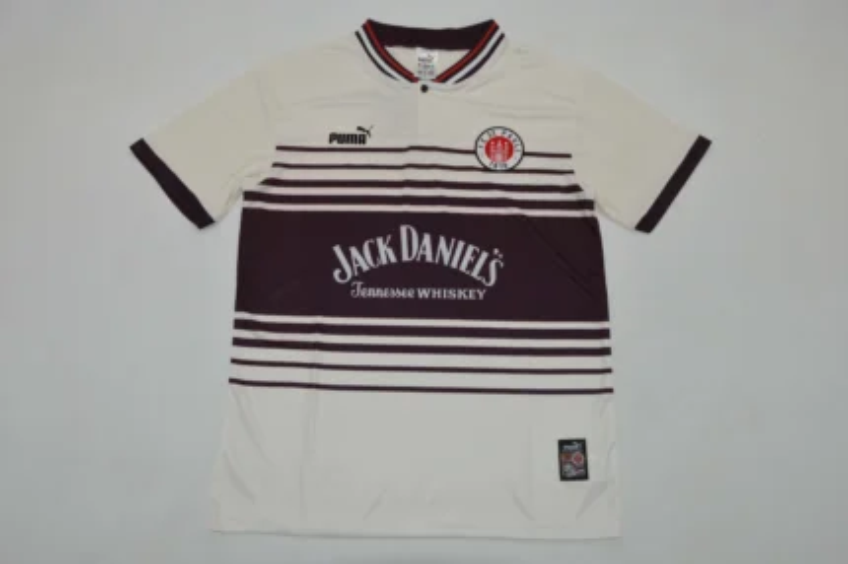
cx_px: 424
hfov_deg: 59.5
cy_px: 282
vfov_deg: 41.7
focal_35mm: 32
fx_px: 741
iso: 400
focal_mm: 21
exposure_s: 1/200
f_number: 11
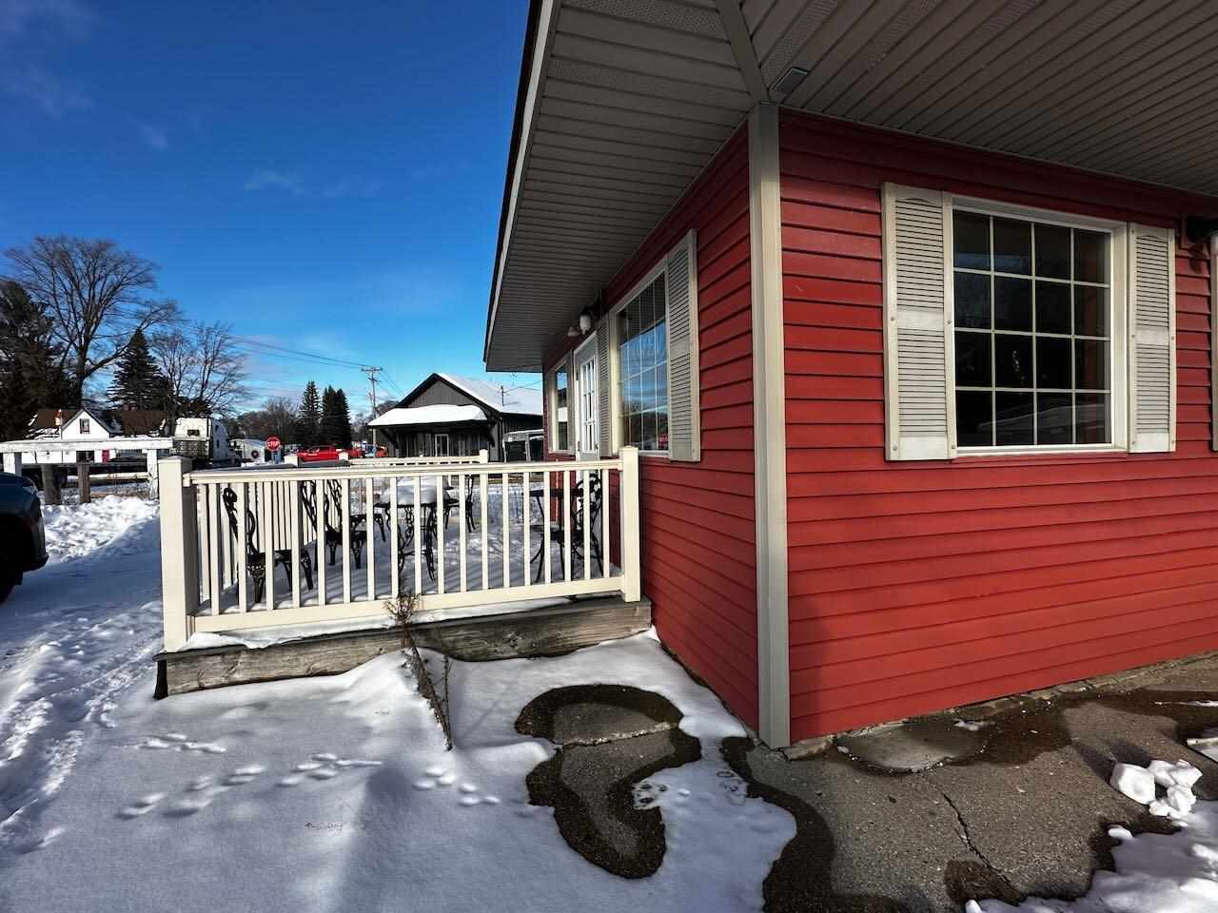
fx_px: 493
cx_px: 609
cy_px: 456
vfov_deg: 85.7
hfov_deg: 102.1
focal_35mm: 14
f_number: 2.2
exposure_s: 1/1667
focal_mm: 2.22
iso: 50
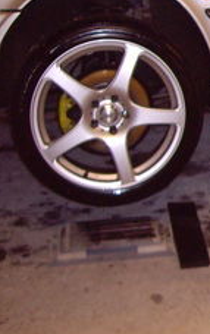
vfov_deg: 18.3
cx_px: 420
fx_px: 1032
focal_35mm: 113
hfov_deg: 10.6
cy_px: 67
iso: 200
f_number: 2.7
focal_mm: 6.2
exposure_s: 1/40
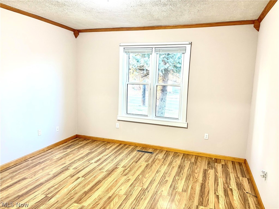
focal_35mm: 26
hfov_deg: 67.3
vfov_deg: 53.1
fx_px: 210
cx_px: 140
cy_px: 104
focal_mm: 5.96
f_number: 1.6
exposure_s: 1/60
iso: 125
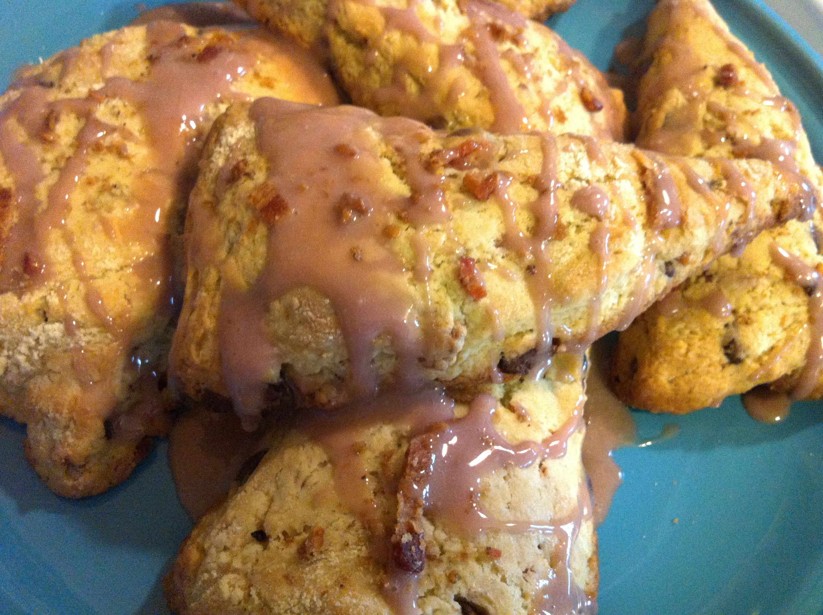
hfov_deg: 52.7
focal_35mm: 35
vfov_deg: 40.6
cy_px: 308
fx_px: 831
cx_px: 412
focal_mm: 3.85
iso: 500
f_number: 2.8
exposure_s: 1/17
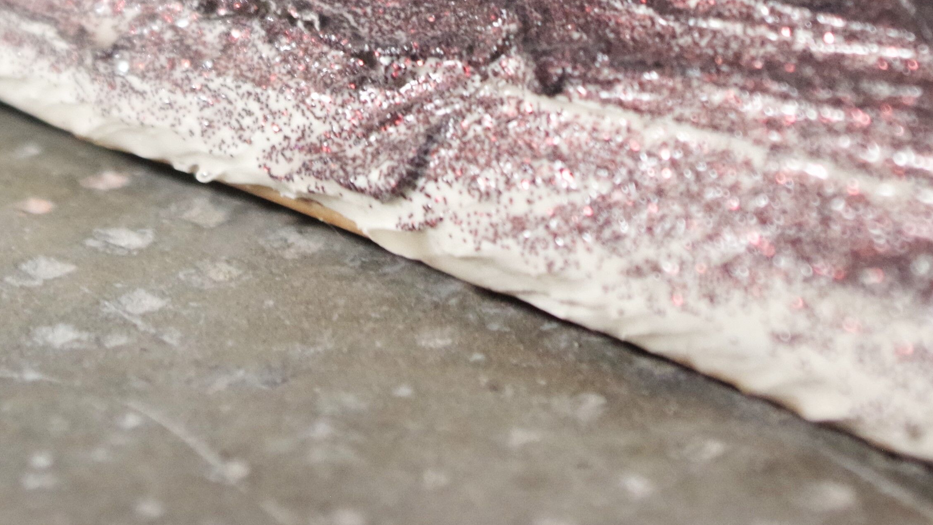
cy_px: -261
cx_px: 361
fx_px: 3389
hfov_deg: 15.7
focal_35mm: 137
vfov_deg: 8.6
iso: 1600
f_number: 4
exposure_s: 1/60
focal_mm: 32.5
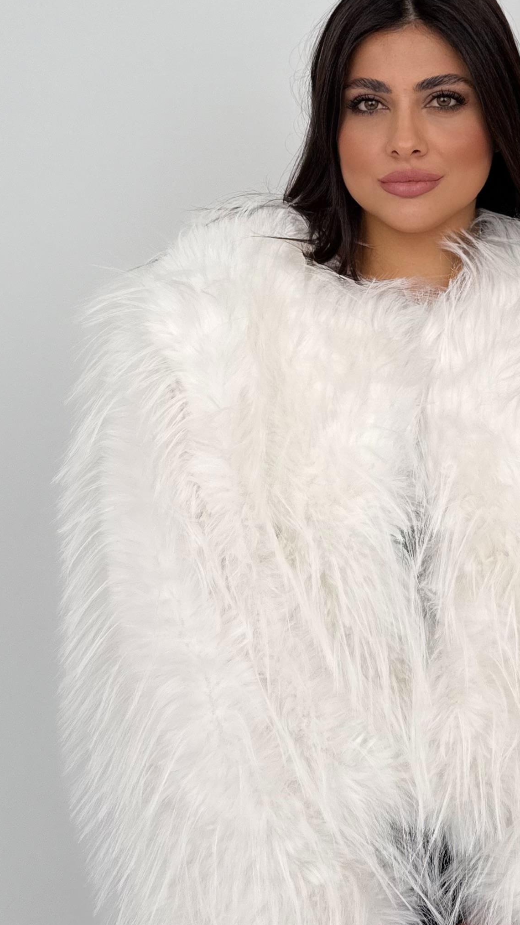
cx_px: 388
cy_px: 281
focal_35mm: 52
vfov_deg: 39.2
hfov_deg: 22.8
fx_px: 1275
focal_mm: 6.76
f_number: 1.78
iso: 80
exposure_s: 1/627
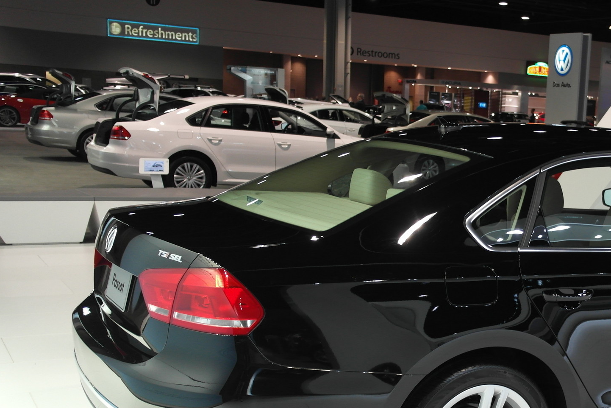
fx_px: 883
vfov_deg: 25.8
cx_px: 521
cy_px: 289
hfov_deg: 36.4
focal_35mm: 52
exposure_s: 1/60
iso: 400
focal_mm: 20
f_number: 3.5
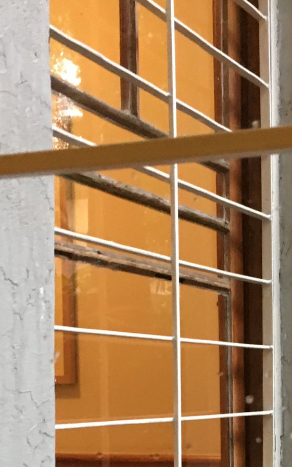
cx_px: 335
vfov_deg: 27.5
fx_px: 930
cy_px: 396
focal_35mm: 73
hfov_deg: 17.2
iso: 200
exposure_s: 1/20
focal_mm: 4.15
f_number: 2.2
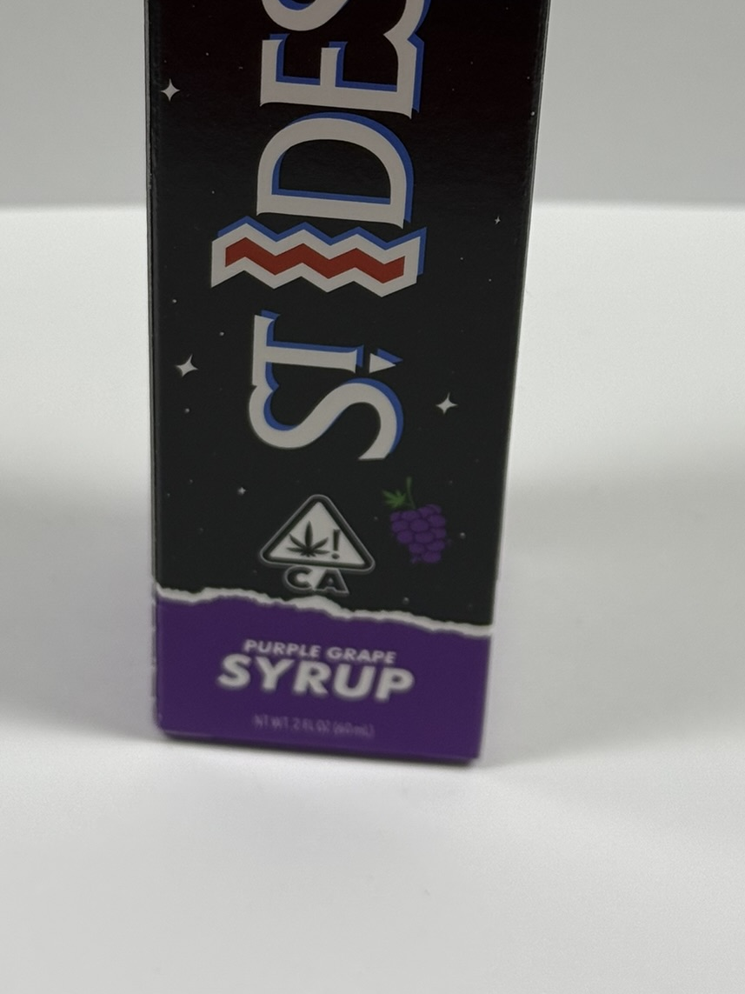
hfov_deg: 17.2
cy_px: 216
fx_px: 2468
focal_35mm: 86
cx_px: 362
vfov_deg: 22.5
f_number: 1.78
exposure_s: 1/121
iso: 80
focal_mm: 6.76
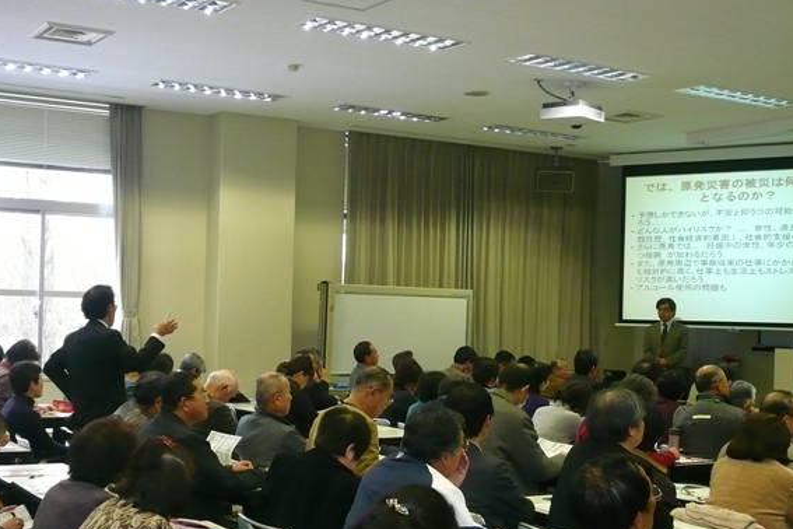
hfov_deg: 36.8
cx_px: 351
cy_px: 323
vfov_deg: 25.0
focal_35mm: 54
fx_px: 1189
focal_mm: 7.5
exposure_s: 1/30
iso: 250
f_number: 3.5
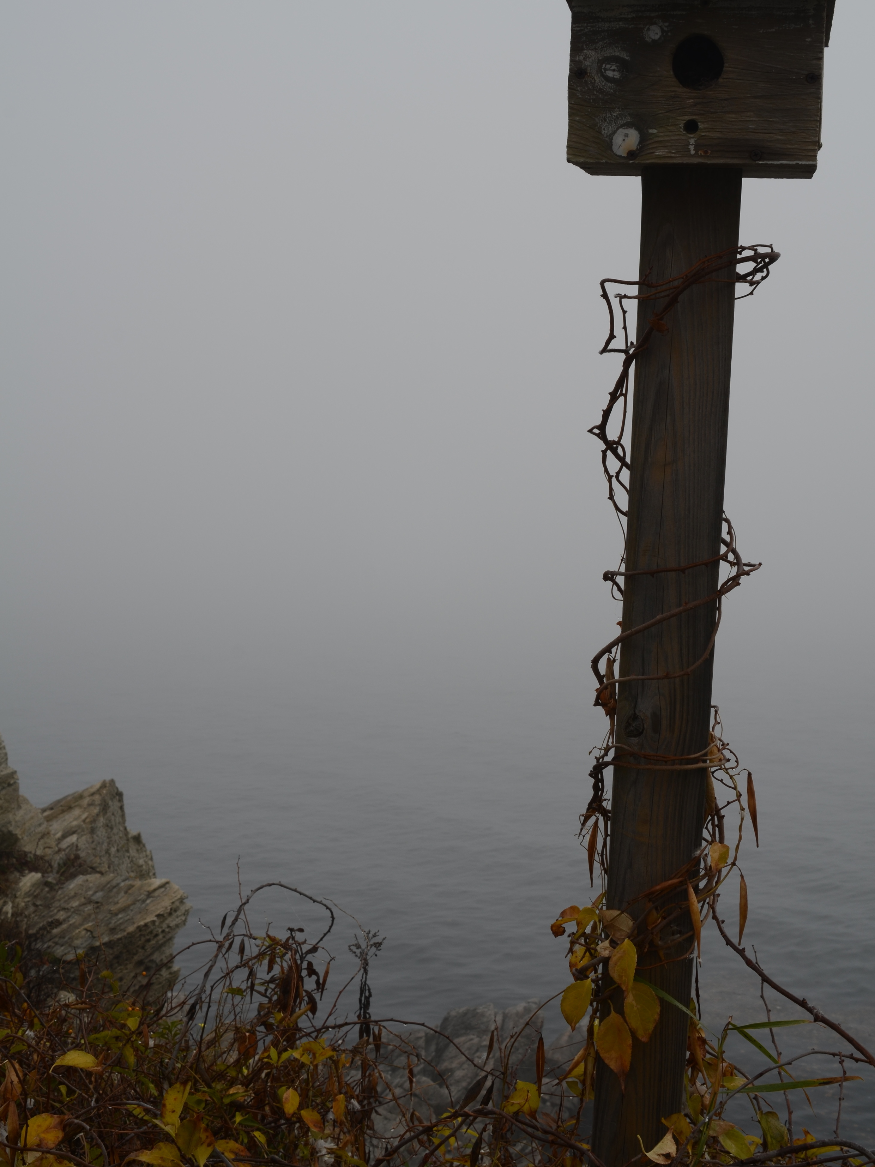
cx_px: 439
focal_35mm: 46
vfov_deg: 41.2
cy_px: 554
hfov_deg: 31.5
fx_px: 1550
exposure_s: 1/125
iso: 100
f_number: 10
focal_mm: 28
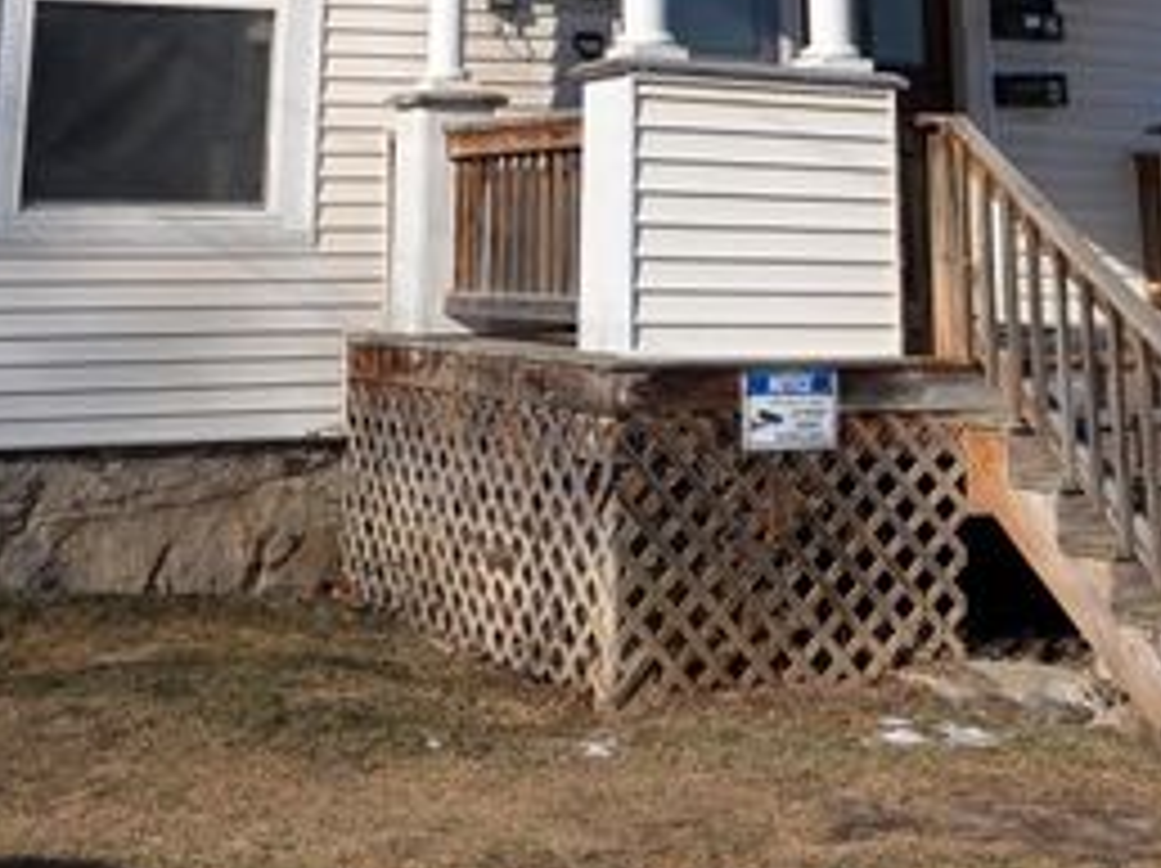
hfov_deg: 31.2
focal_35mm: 62
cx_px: 634
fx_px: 2078
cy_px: -385
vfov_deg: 20.6
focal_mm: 6.9
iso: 21
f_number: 1.68
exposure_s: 1/1558
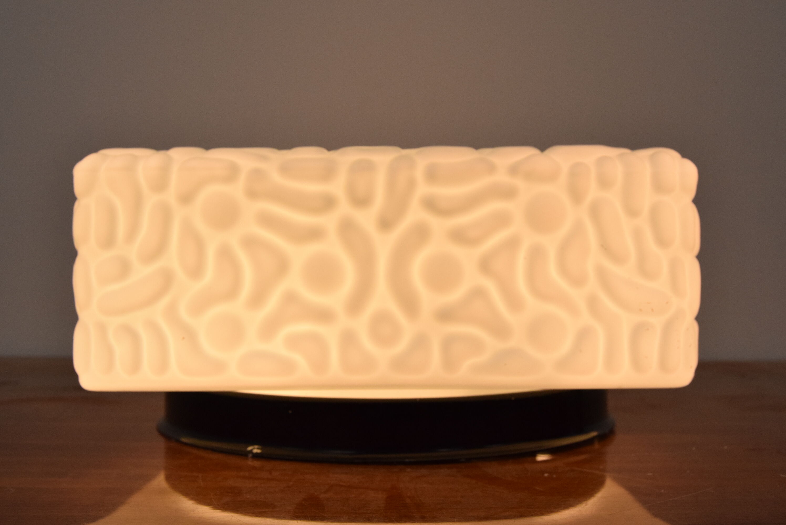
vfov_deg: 31.9
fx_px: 918
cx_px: 393
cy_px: 262
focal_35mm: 42
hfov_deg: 46.4
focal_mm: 28
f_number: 10
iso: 1600
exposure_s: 1/400
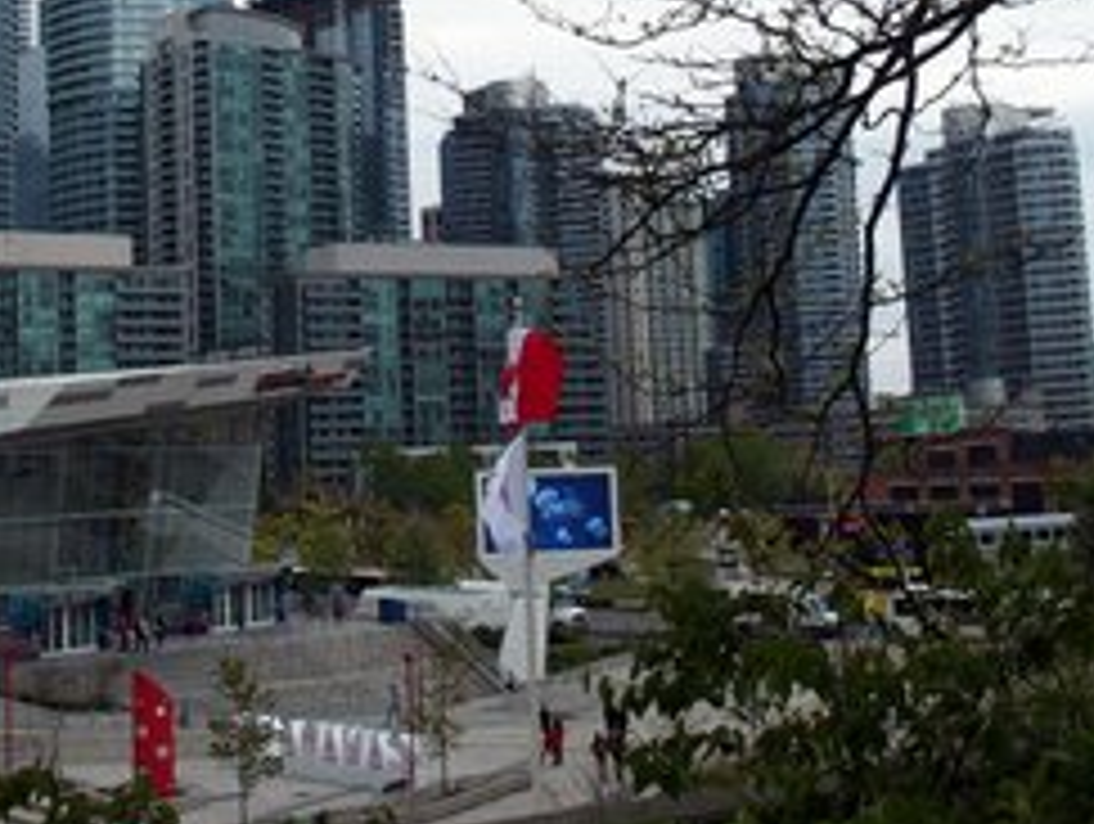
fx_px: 2184
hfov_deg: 28.1
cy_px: 99
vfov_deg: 21.0
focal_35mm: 69
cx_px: 455
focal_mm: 7.4
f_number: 3.5
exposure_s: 1/640
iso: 100
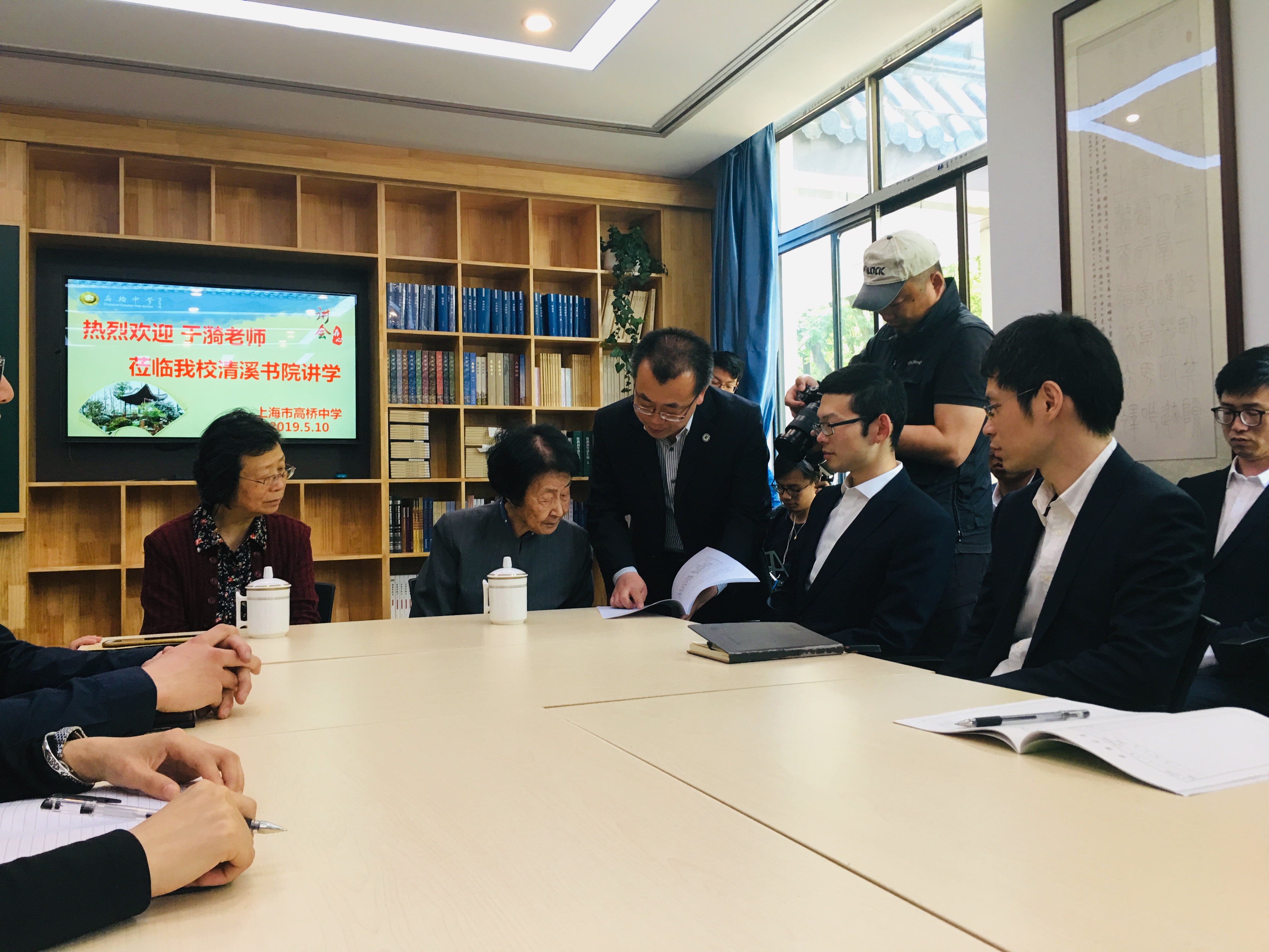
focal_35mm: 29
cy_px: 476
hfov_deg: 61.7
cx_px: 634
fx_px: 1063
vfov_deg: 48.2
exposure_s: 1/33
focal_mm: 4.15
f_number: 2.2
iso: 50
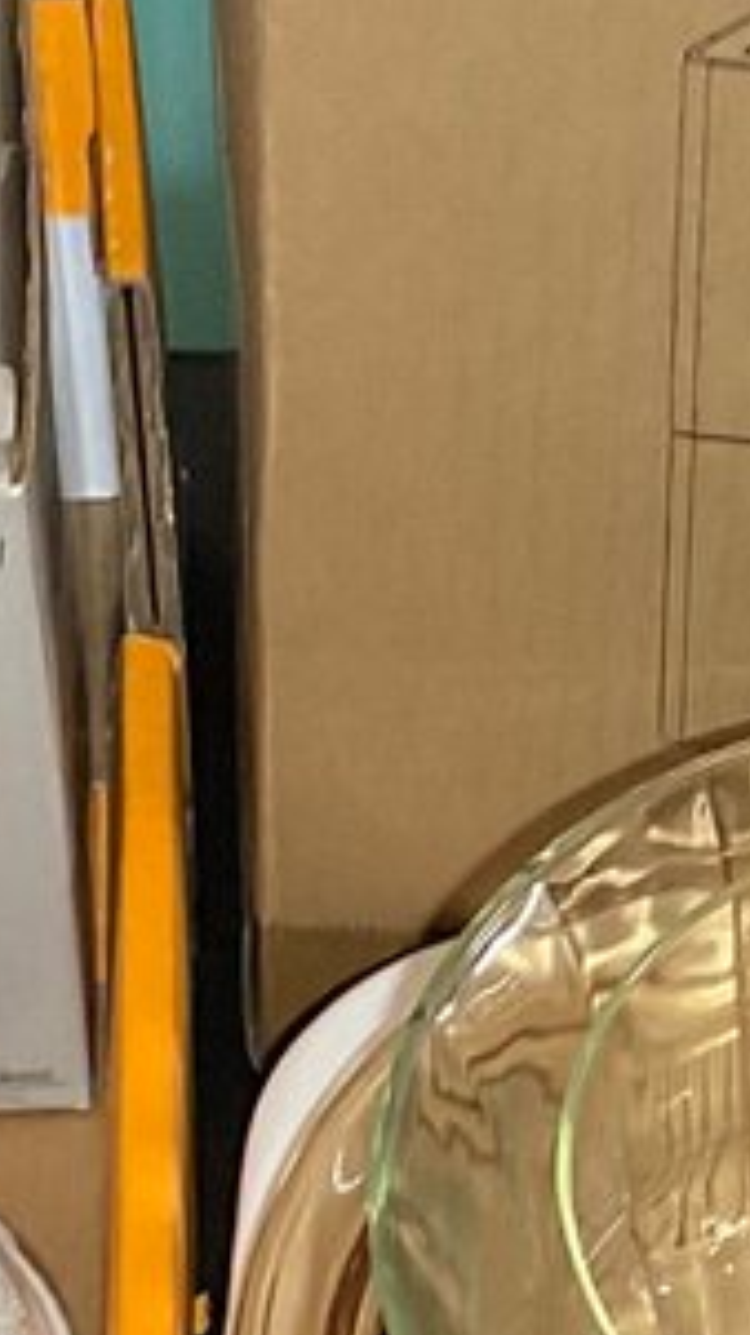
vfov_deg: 13.5
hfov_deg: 7.6
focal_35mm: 159
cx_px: 872
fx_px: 5629
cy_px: 1084
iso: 100
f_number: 1.8
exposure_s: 1/60
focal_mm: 3
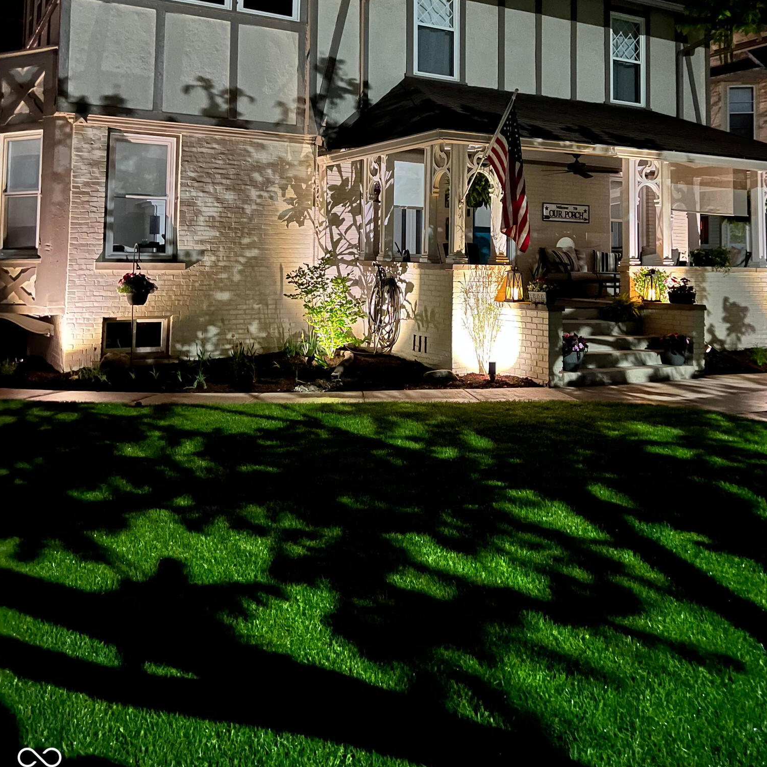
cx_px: 432
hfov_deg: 47.1
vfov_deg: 45.9
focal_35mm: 35
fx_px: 877
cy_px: 209
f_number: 1.5
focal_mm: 5.7
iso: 1250
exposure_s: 1/5
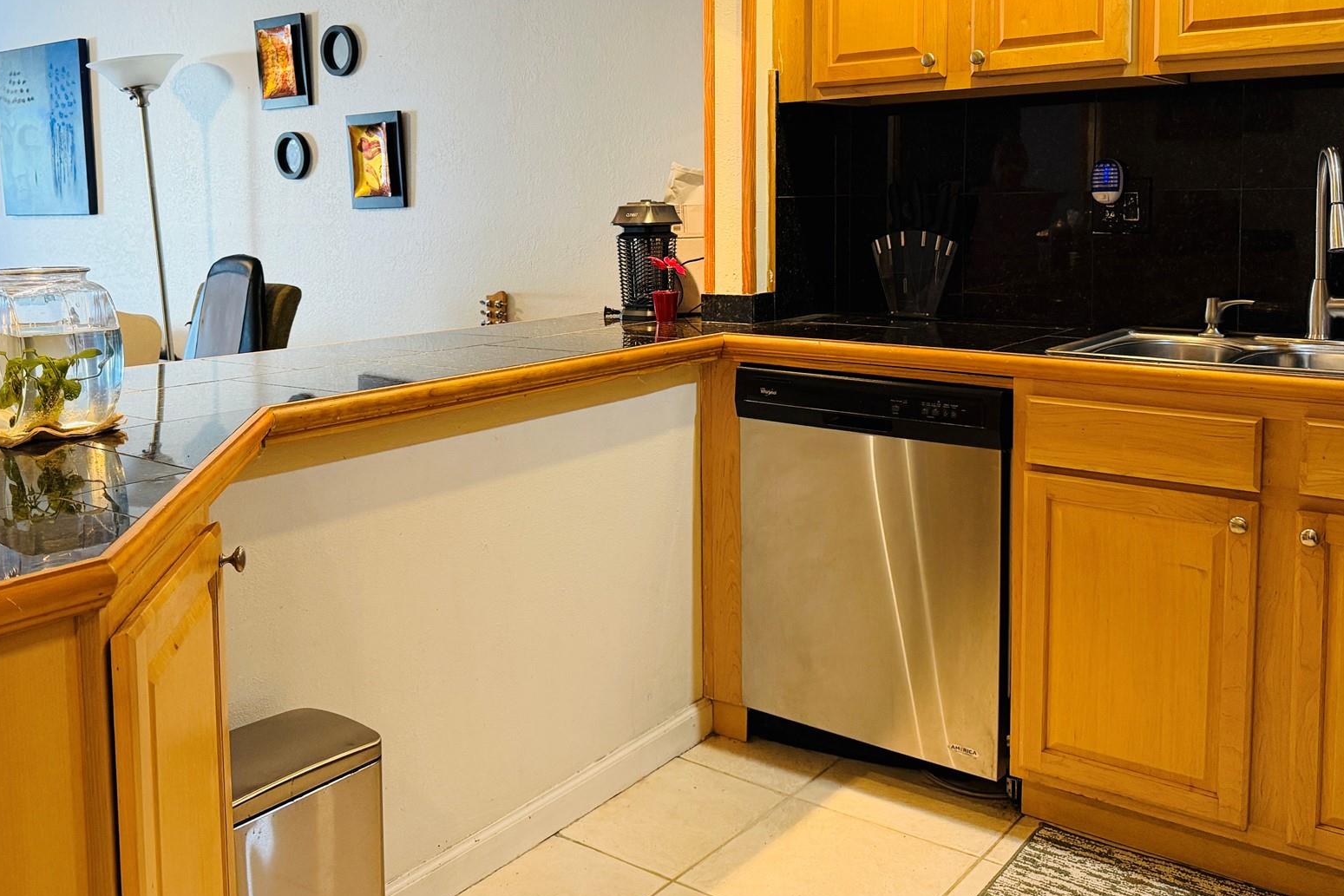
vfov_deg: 39.5
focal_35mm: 33
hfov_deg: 57.2
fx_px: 1232
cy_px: 297
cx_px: 628
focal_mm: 6.76
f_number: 1.78
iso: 320
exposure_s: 1/60
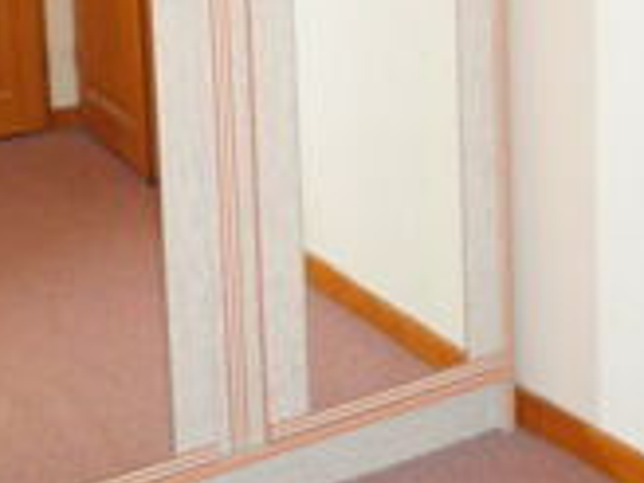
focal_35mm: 76
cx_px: 357
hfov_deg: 25.6
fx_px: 1414
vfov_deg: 18.2
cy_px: -122
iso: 160
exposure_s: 1/30
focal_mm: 4.7
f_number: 2.8
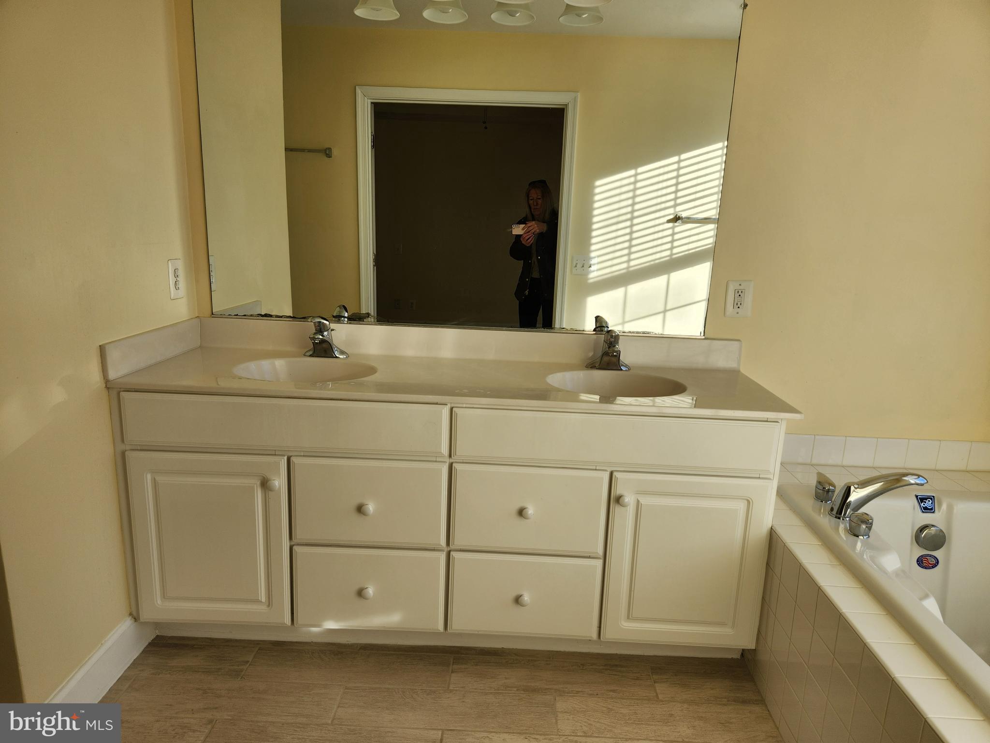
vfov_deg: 58.9
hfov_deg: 73.9
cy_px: 372
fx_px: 658
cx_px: 495
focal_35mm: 23
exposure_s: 1/256
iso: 20
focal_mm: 5.4
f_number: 1.8
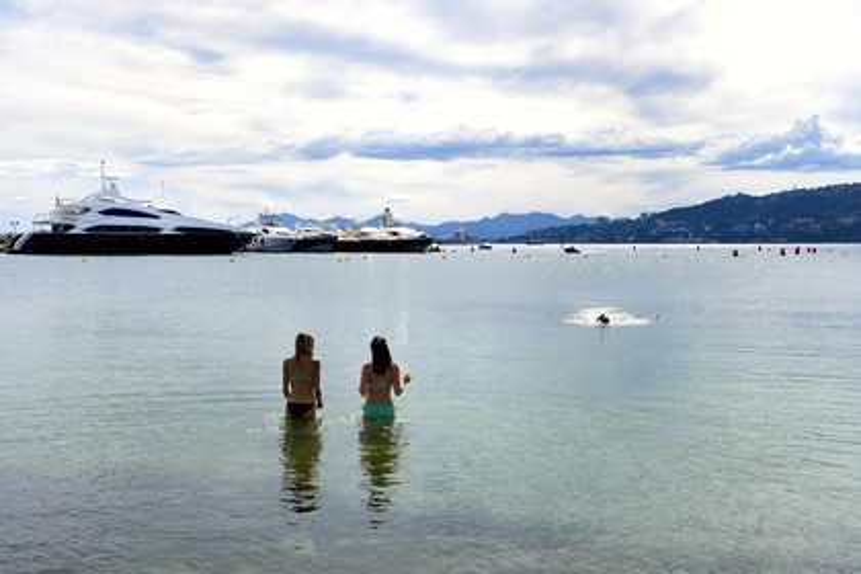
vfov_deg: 27.0
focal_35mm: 50
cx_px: 430
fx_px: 1196
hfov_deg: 39.6
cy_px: 287
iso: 200
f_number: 14
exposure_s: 1/250
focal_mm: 50
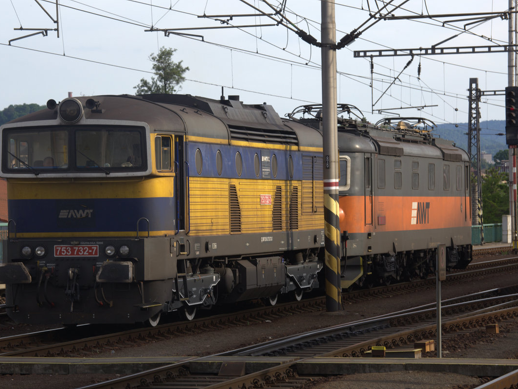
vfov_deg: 9.6
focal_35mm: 155
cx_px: 231
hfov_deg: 12.7
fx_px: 2320
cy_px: 194
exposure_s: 1/160
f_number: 11
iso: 320
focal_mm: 145
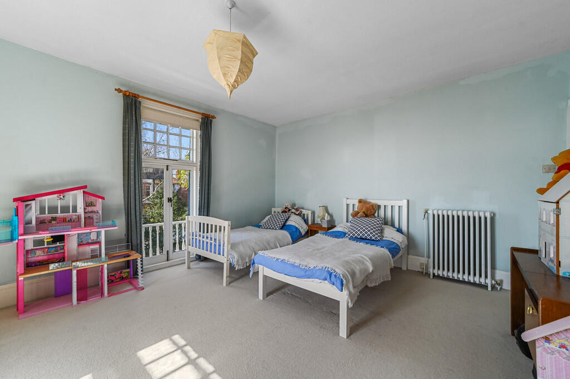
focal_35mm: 14
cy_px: 190
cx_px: 285
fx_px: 221
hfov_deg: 104.3
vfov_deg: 81.1
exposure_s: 1/15
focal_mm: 14
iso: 400
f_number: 8
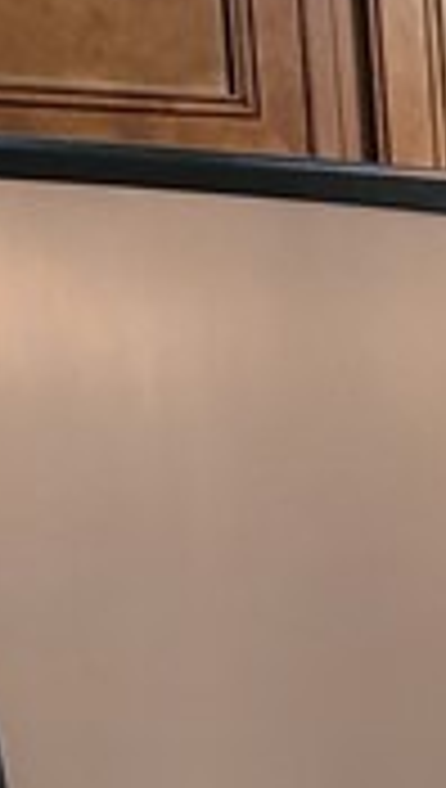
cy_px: 1225
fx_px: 3328
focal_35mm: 159
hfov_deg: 7.0
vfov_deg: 12.7
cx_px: 1261
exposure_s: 1/40
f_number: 1.8
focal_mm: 7
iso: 320
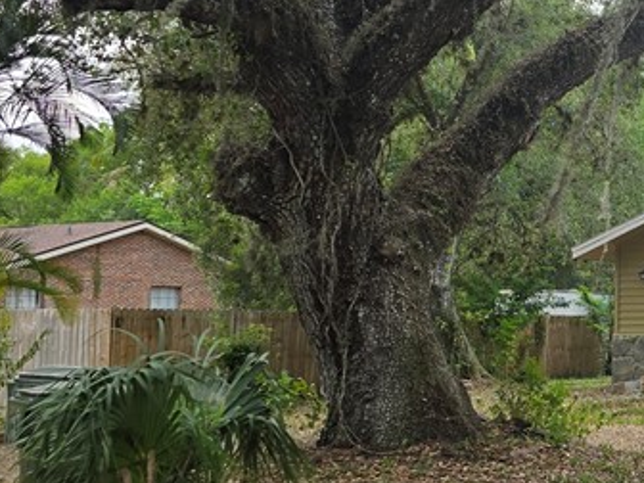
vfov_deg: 21.0
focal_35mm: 70
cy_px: 213
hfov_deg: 24.4
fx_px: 1302
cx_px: 832
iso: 12
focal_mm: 6.3
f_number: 1.7
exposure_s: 1/411
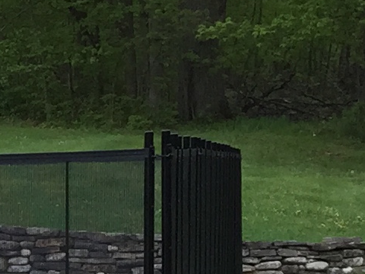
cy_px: 384
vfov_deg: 7.4
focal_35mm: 197
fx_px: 2077
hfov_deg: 8.7
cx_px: -640
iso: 50
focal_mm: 4.15
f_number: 2.2
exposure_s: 1/120
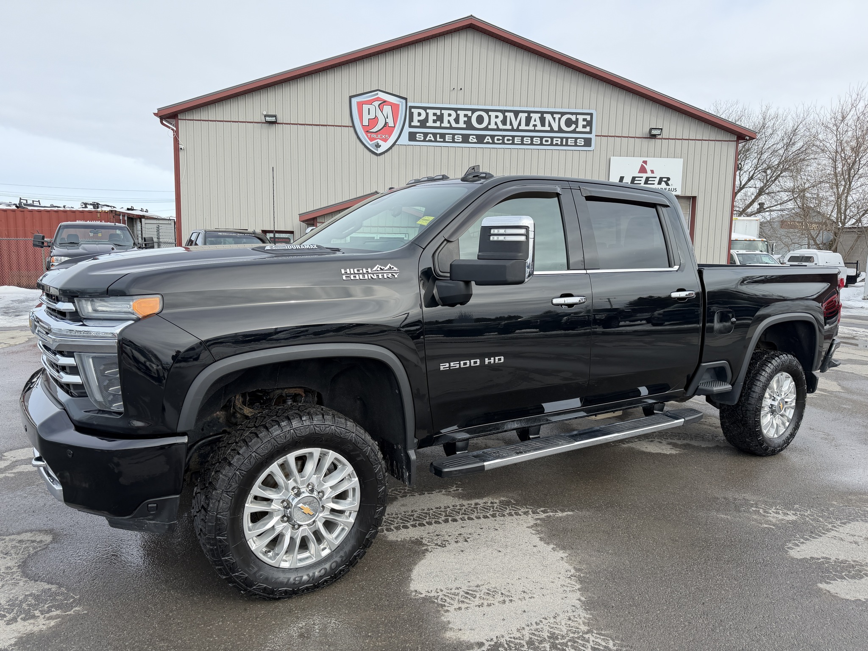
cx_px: 434
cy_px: 326
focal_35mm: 24
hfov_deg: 71.6
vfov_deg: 56.8
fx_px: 602
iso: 100
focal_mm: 6.76
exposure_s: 1/1553
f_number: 1.78
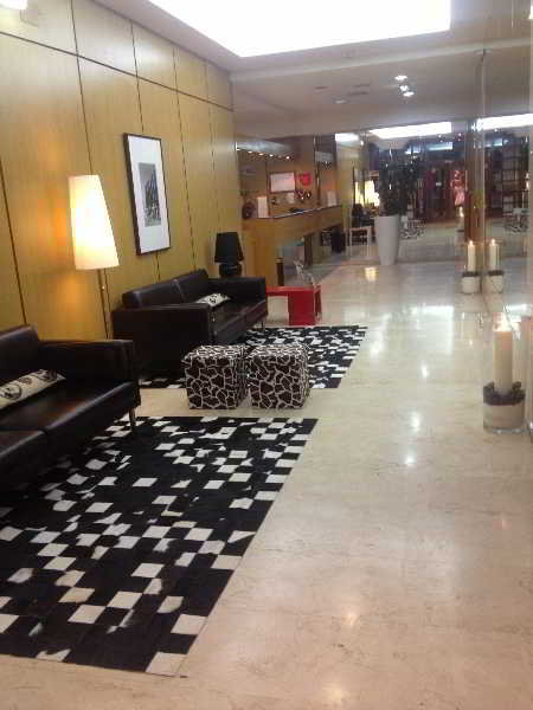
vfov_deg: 52.6
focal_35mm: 35
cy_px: 355
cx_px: 266
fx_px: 719
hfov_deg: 40.7
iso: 125
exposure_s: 1/20
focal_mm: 4.28
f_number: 2.4
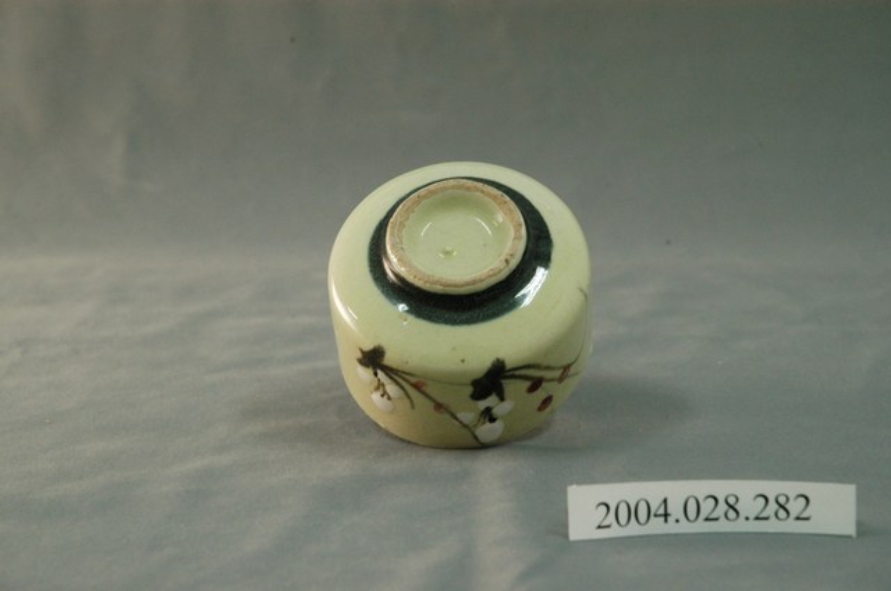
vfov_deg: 13.0
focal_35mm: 105
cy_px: 296
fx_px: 2595
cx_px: 446
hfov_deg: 19.5
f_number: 8
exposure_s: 1/20
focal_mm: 70
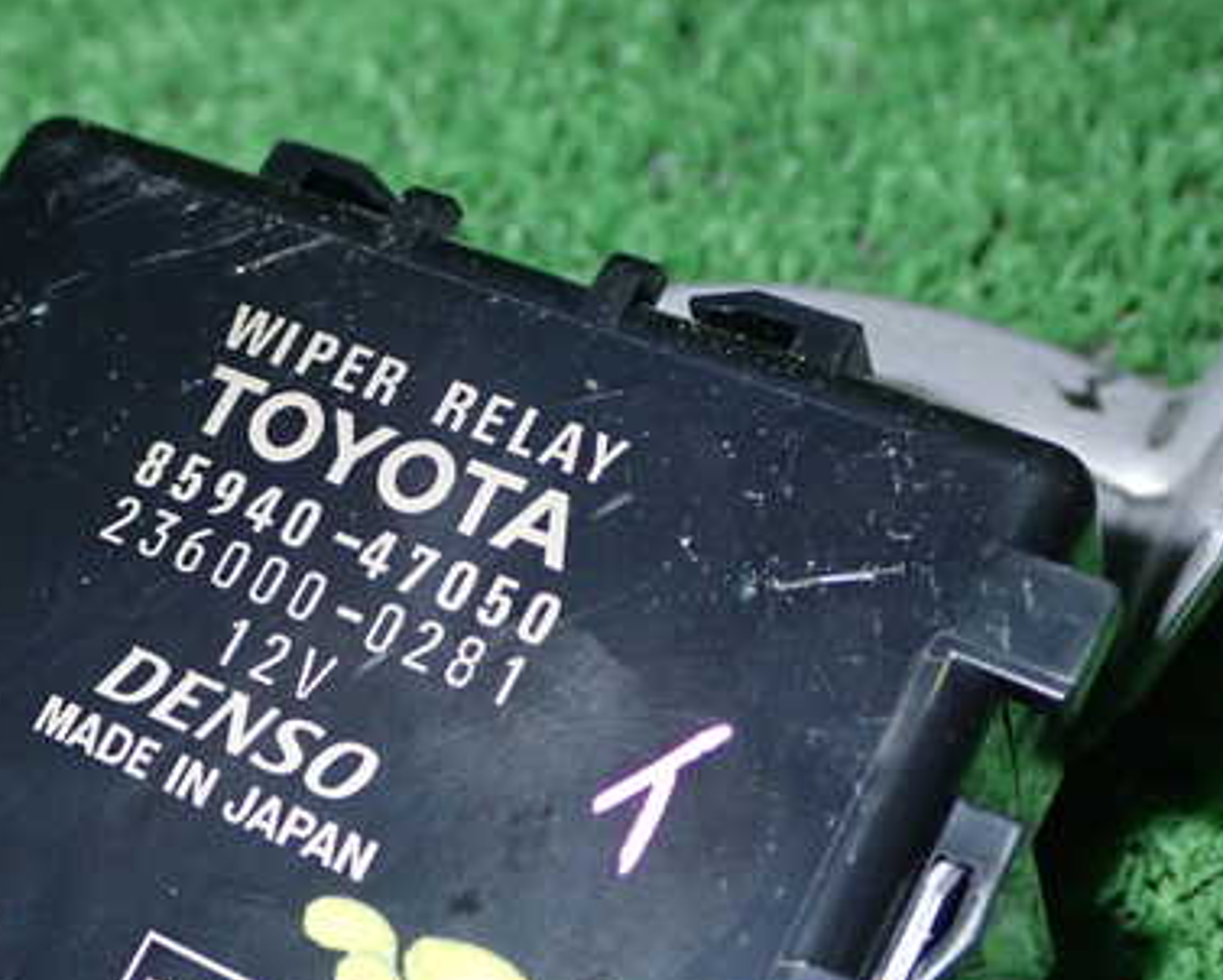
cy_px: 435
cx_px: 324
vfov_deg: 21.0
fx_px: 2644
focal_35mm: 73
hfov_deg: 25.8
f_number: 9
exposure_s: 1/50
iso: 320
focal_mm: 8.4
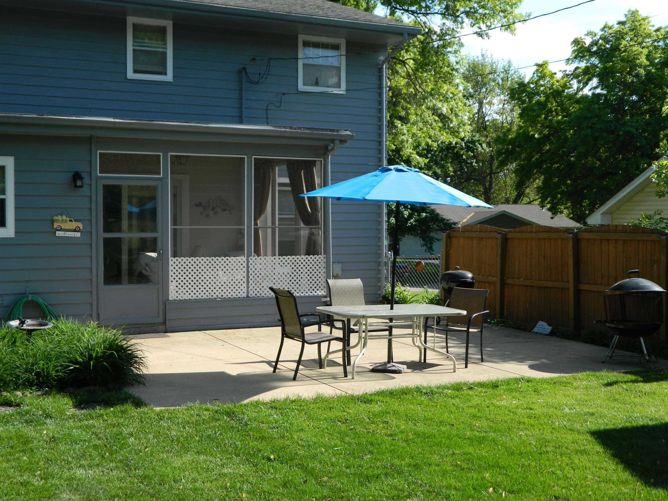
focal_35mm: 47
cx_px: 334
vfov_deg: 30.9
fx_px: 907
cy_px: 250
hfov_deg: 40.4
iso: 80
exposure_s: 1/400
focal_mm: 8.4
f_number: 3.6
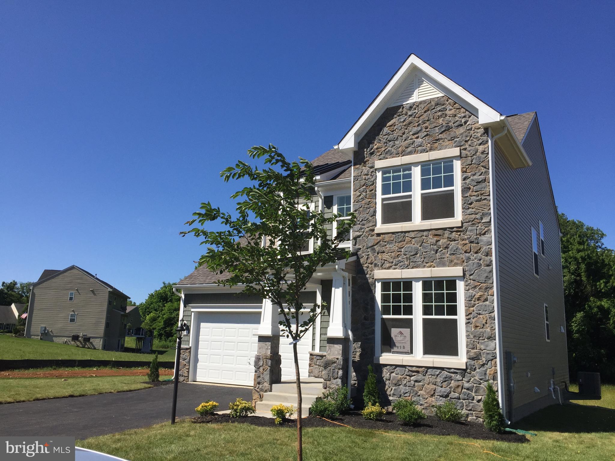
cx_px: 308
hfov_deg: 61.7
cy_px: 230
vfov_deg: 48.2
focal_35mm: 29
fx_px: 515
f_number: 2.2
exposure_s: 1/2475
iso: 32
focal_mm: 4.15
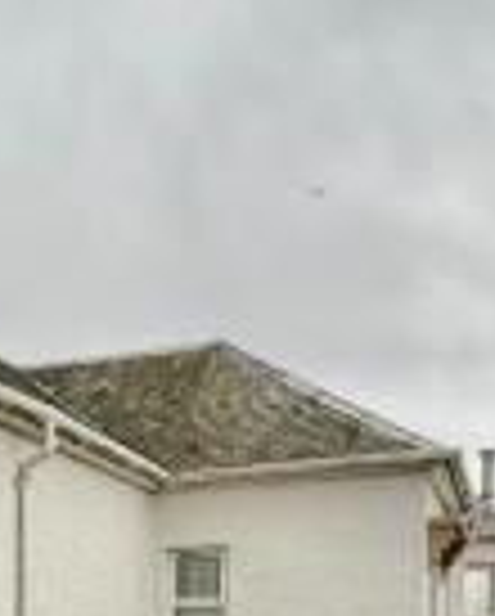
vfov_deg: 29.2
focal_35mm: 58
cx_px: 16
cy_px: 686
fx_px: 1060
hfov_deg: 25.2
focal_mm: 2.22
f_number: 2.2
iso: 50
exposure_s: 1/168
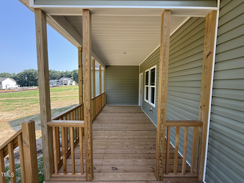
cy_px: 92
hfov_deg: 102.1
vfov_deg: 85.7
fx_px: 99
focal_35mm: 14
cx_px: 122
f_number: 2.2
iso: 64
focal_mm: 2.22
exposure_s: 1/315
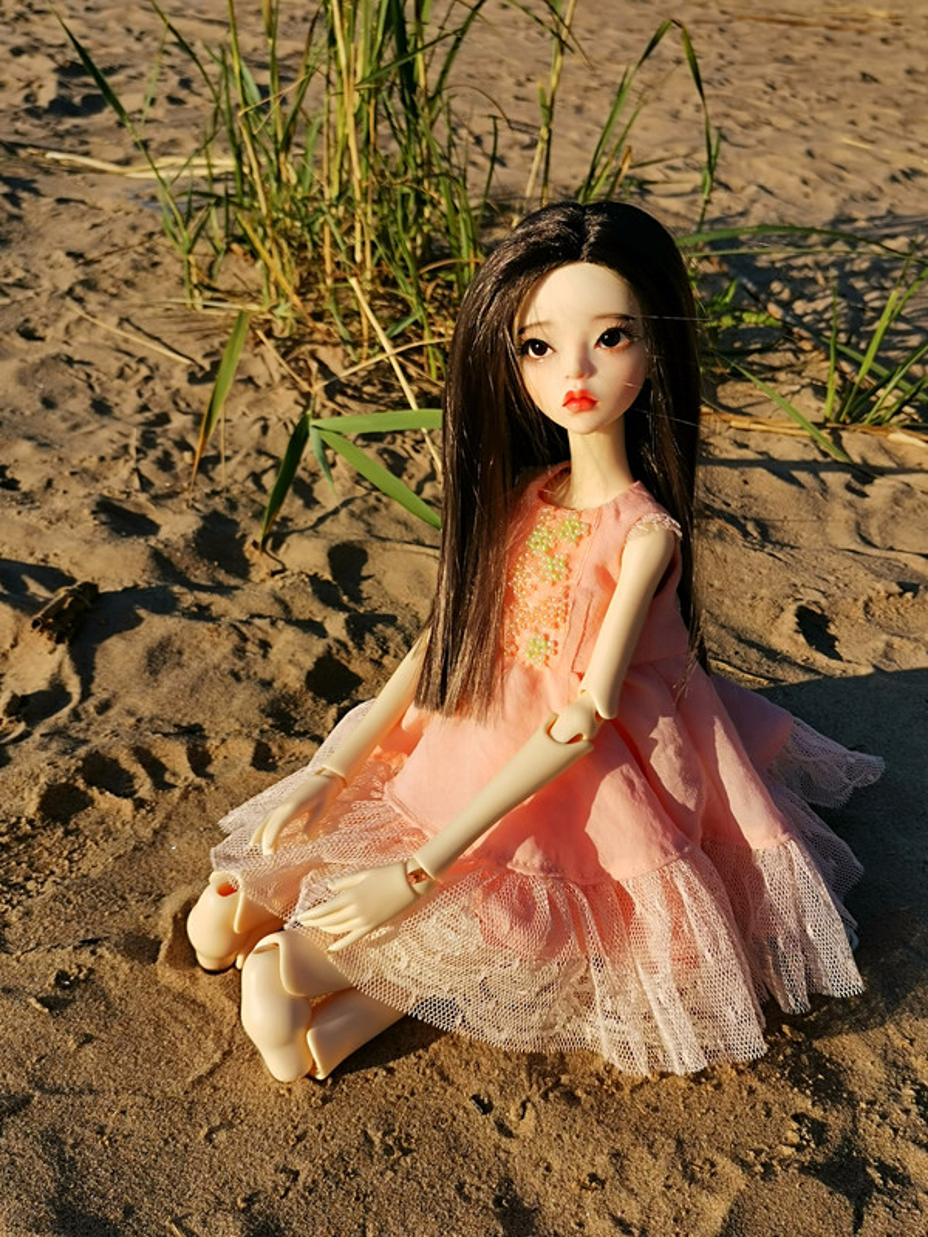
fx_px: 1358
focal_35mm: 38
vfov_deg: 49.0
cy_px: 618
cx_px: 464
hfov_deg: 37.7
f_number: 1.8
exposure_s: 1/2427
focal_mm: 4.75
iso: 50
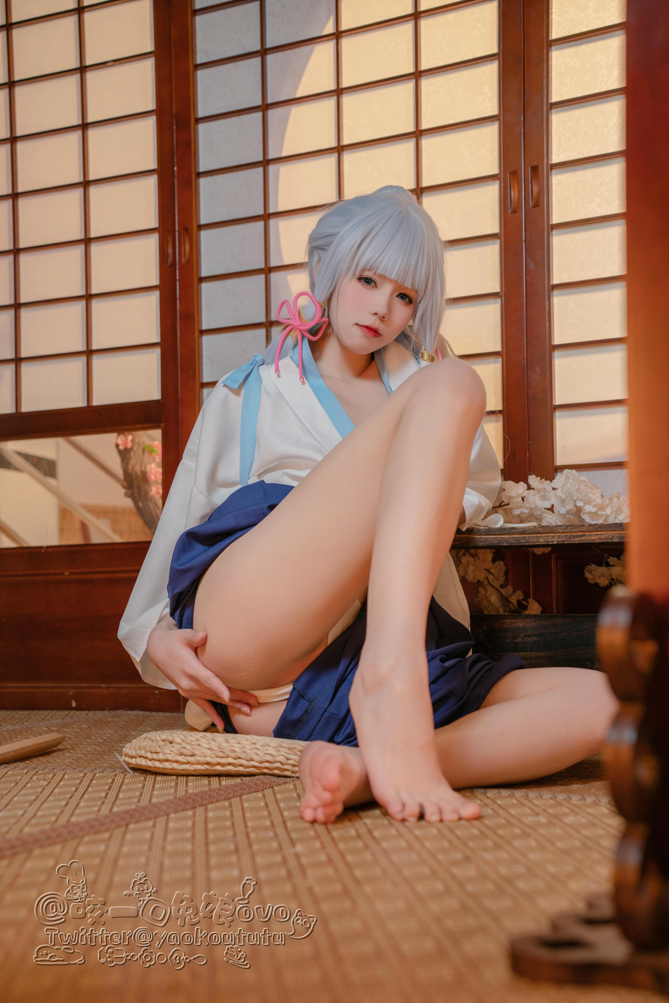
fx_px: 1393
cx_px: 334
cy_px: 502
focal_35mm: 50
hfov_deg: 27.0
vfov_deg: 39.6
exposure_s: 1/30
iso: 400
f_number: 4
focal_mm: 50
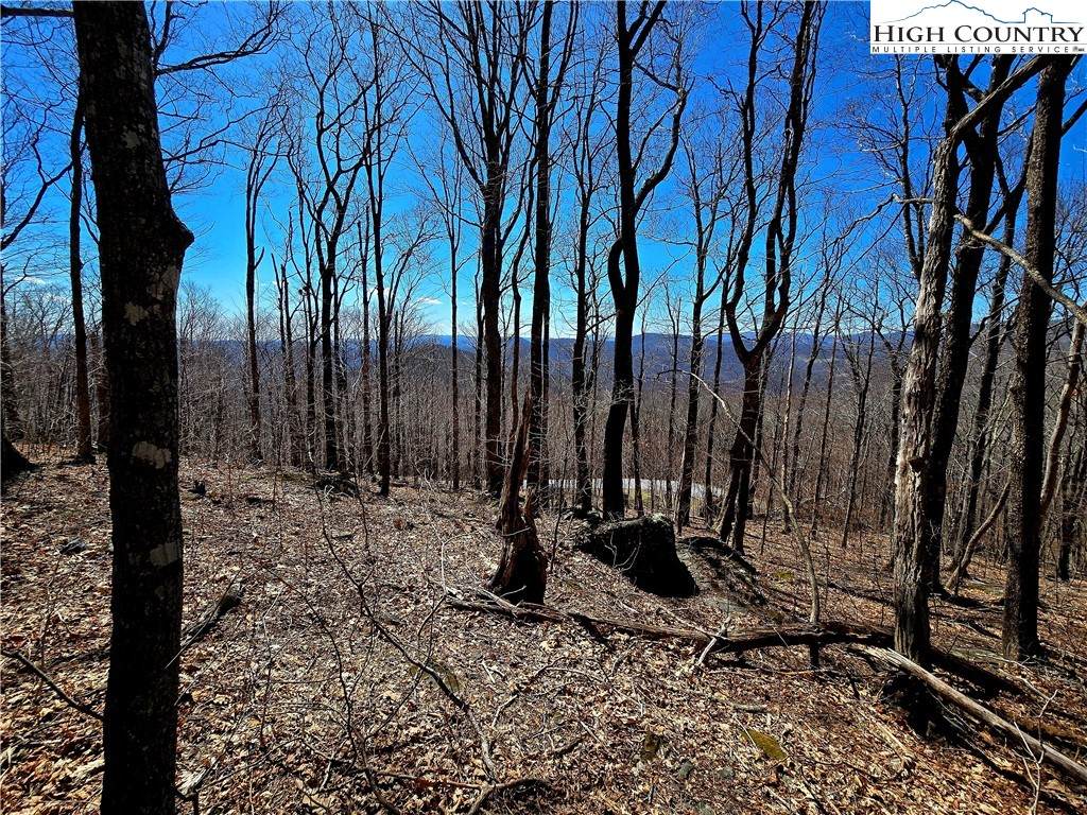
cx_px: 544
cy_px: 408
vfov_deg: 89.9
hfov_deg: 106.2
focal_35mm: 13
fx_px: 408
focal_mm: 2.2
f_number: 2.2
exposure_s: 1/2000
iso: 50
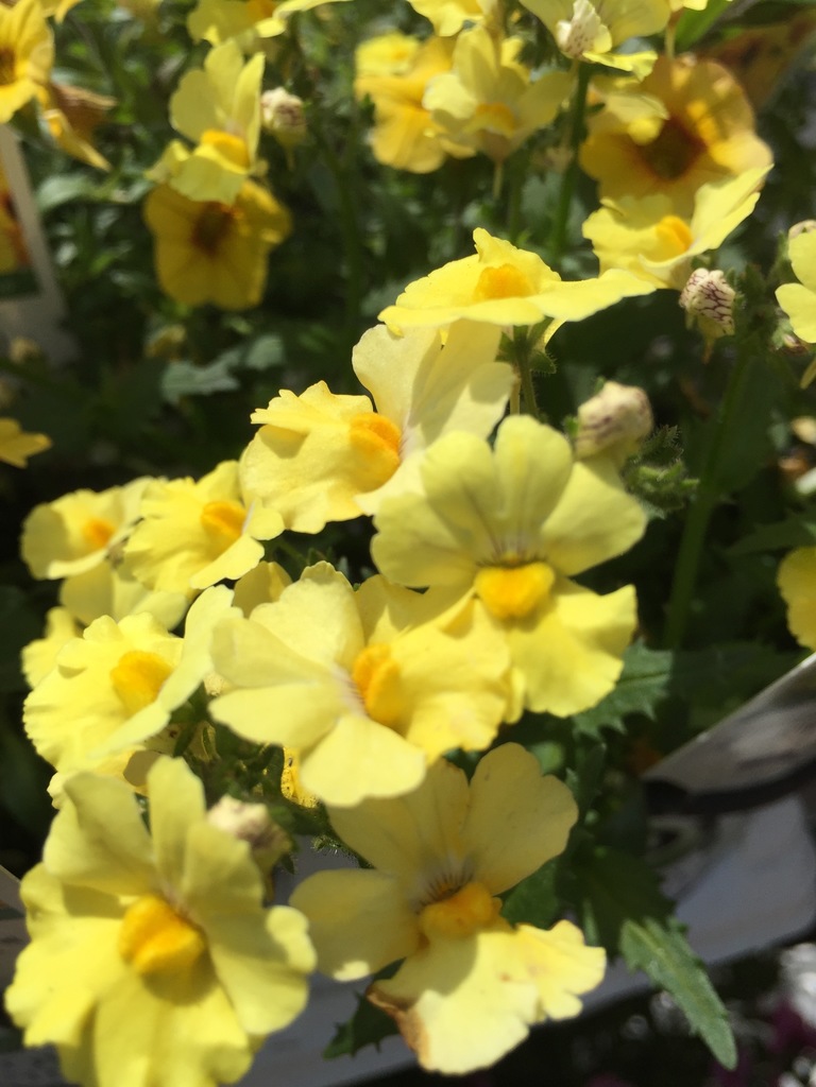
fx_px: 911
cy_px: 544
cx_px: 408
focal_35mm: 29
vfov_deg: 61.7
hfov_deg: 48.2
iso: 32
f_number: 2.2
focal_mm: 4.15
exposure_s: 1/4405
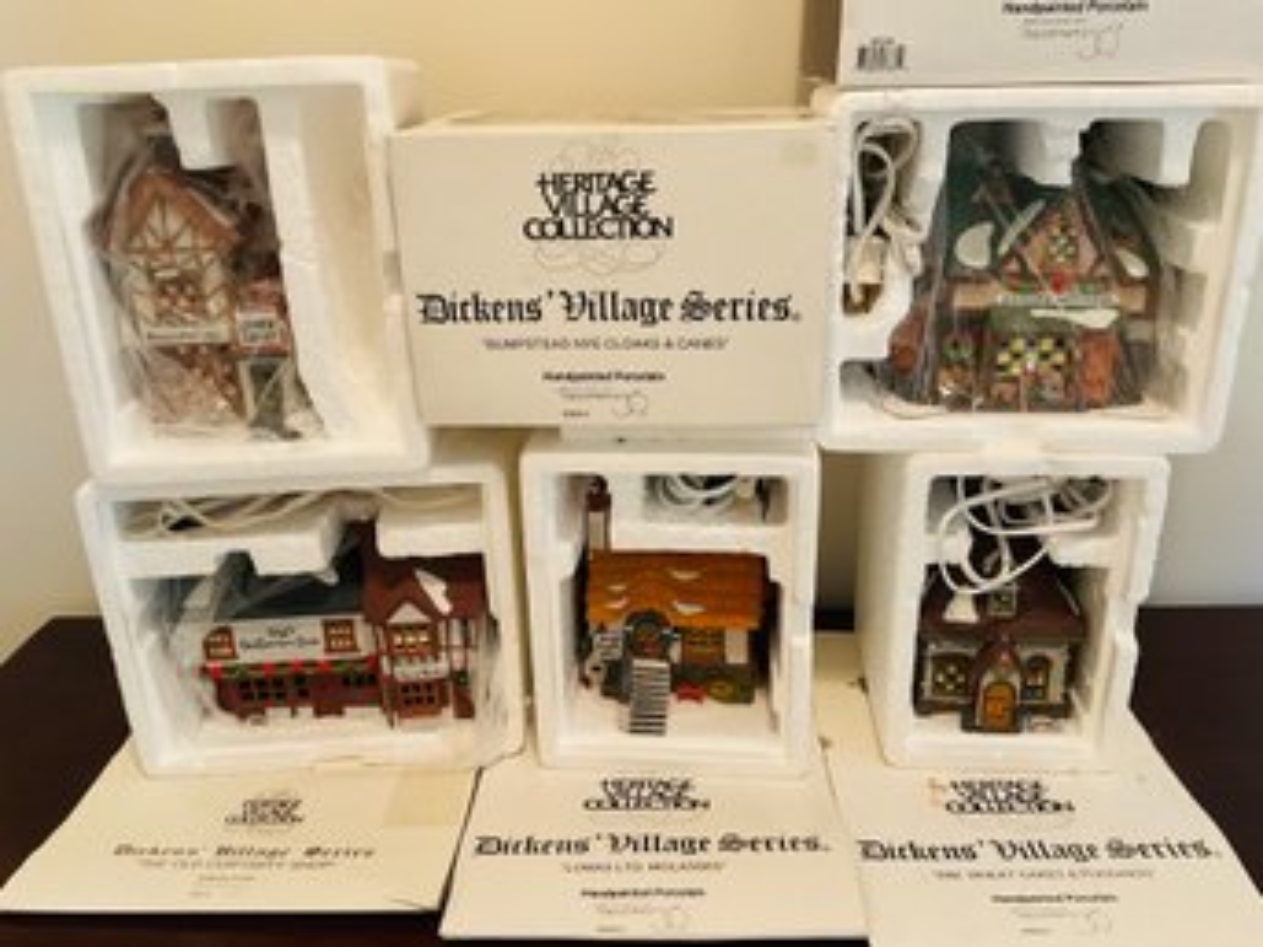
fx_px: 1058
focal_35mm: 29
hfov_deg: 61.7
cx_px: 632
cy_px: 474
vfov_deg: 48.2
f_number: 1.8
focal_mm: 3
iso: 160
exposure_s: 1/60
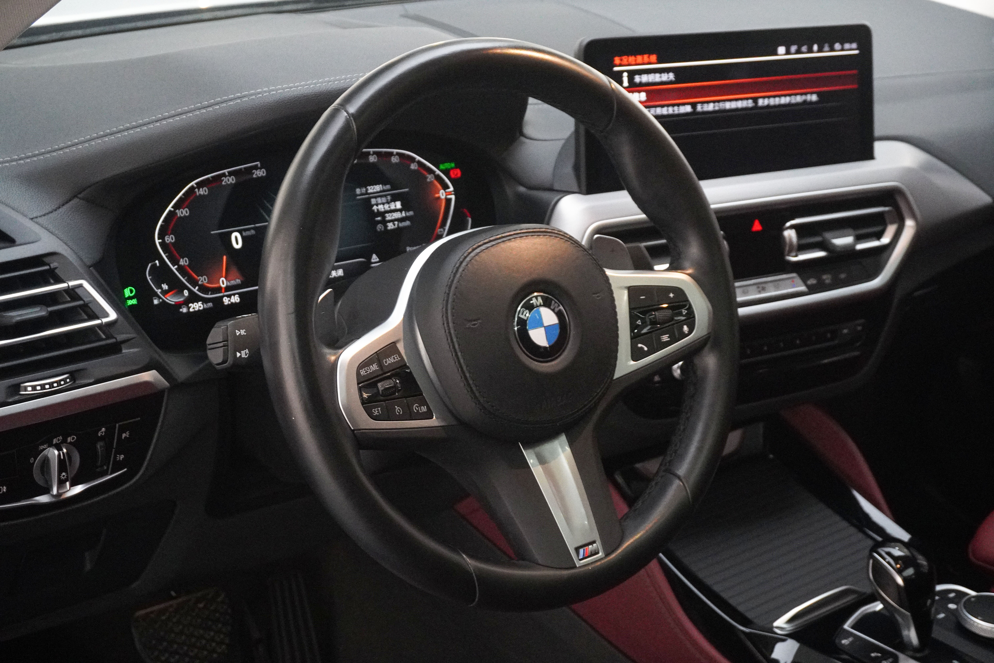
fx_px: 1408
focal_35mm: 51
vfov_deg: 26.5
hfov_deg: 38.9
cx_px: 497
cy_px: 332
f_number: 6.3
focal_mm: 34
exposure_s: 1/80
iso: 6400
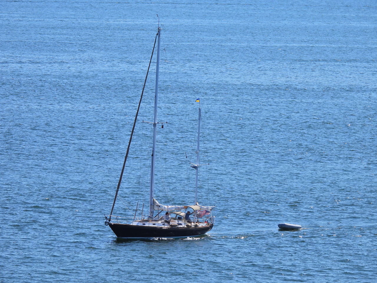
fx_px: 4139
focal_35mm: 380
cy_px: 142
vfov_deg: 3.9
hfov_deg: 5.2
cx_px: 188
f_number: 5
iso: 100
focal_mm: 67.8
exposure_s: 1/1000
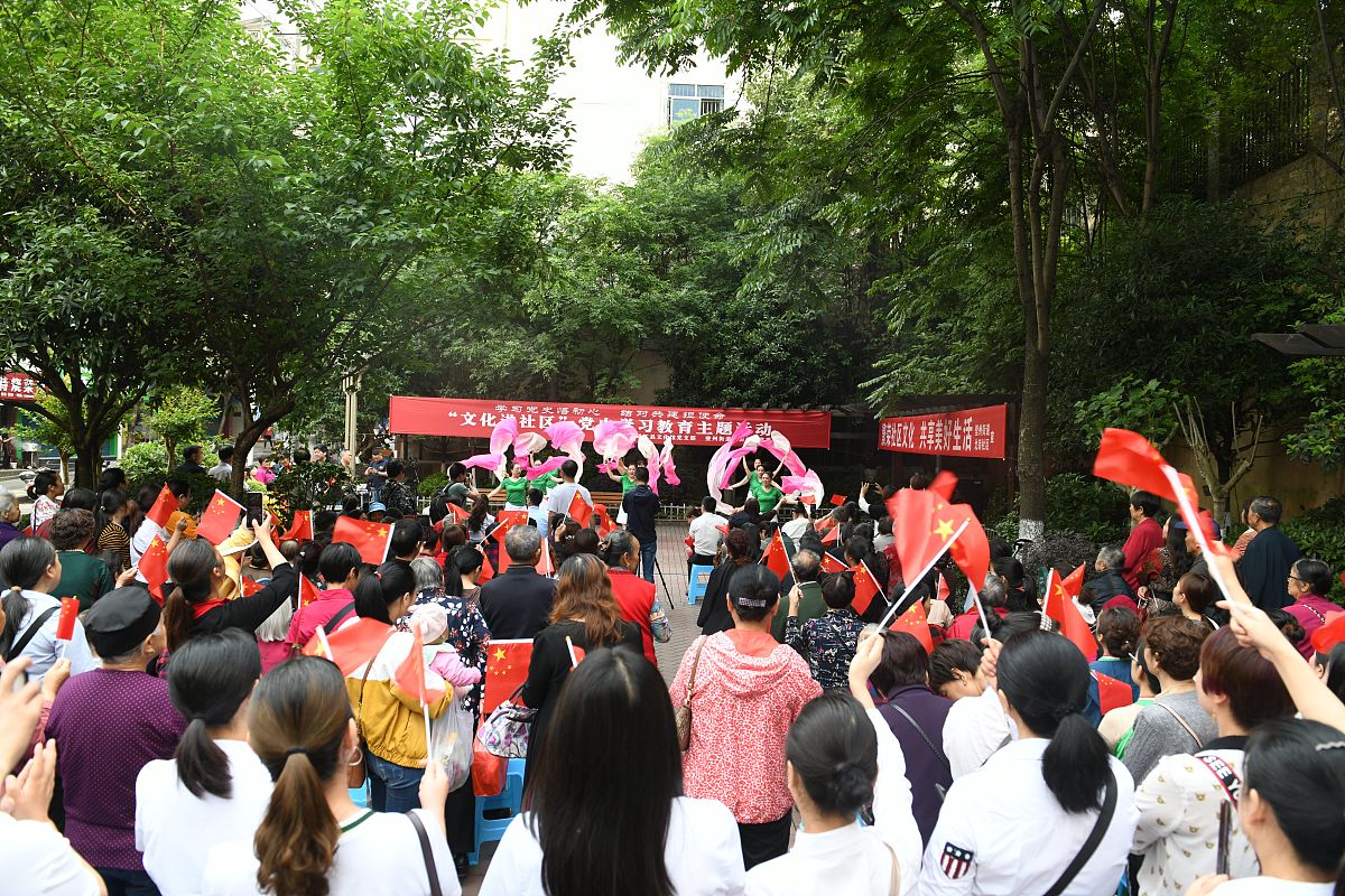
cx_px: 672
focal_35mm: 24
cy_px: 448
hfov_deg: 73.7
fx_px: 897
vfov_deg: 53.1
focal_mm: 24
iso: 640
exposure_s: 1/160
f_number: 4.5
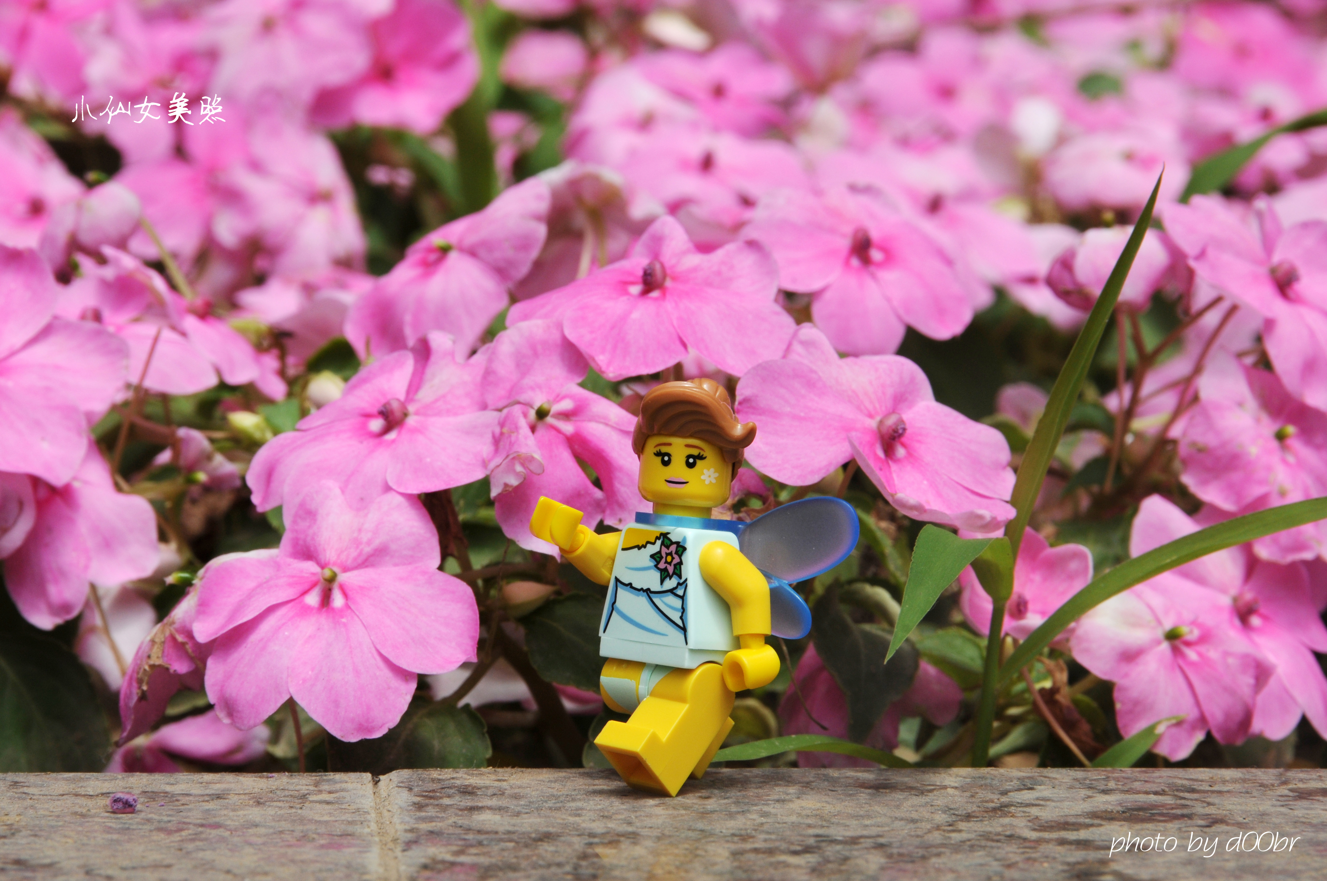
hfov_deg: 12.2
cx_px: 664
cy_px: 440
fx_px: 6185
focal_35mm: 168
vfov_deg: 8.2
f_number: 20
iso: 200
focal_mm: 112
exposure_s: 1/160
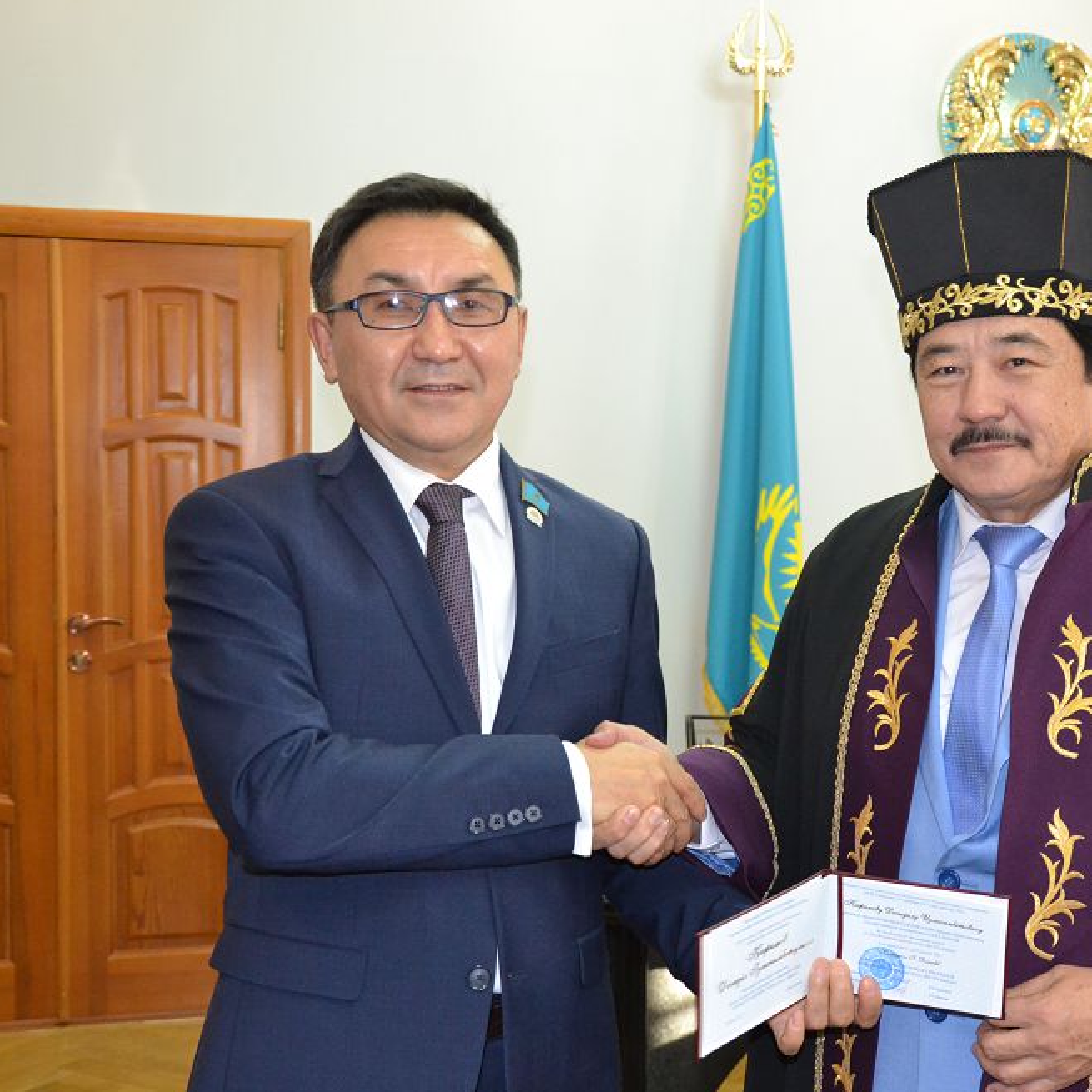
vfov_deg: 34.9
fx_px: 1736
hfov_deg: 34.4
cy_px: 553
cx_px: 765
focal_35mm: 49
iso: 2200
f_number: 4
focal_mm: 25
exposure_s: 1/60
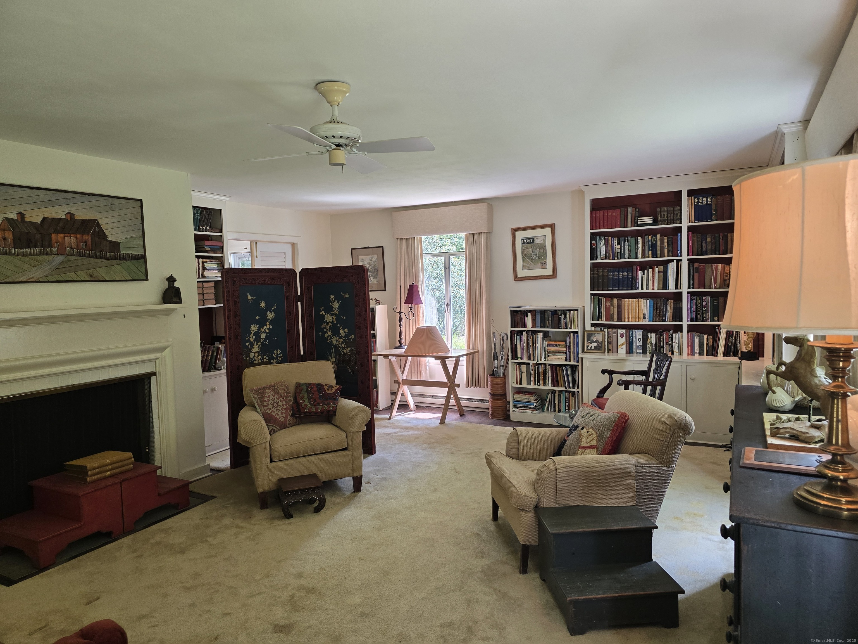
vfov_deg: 58.9
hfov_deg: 73.9
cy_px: 322
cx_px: 429
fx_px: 570
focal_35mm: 23
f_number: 1.7
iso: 100
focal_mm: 6.3
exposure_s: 1/120
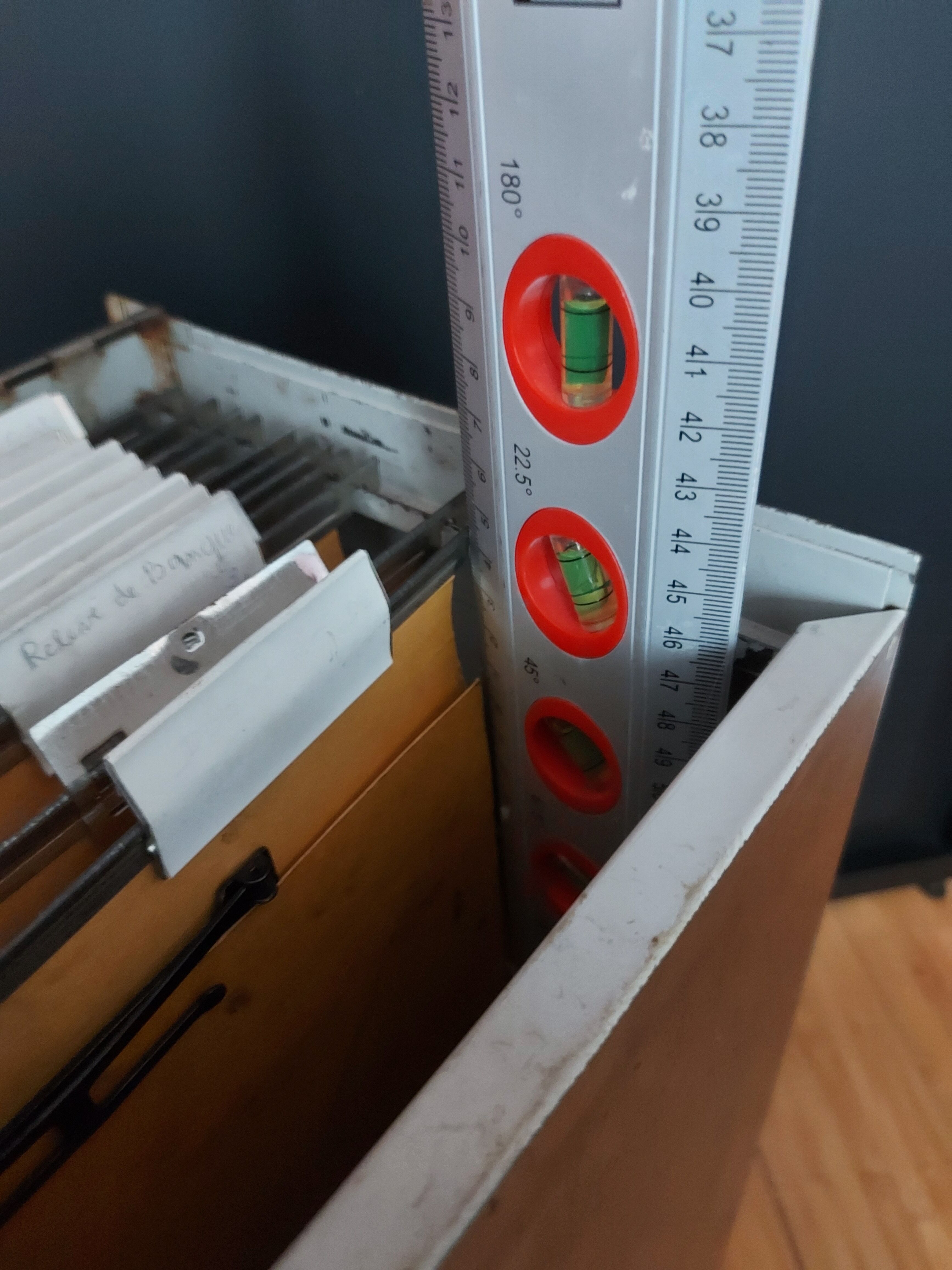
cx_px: 476
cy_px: 635
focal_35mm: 24
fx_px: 880
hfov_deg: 56.8
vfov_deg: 71.6
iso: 800
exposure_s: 1/20
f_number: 1.8
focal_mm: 5.23
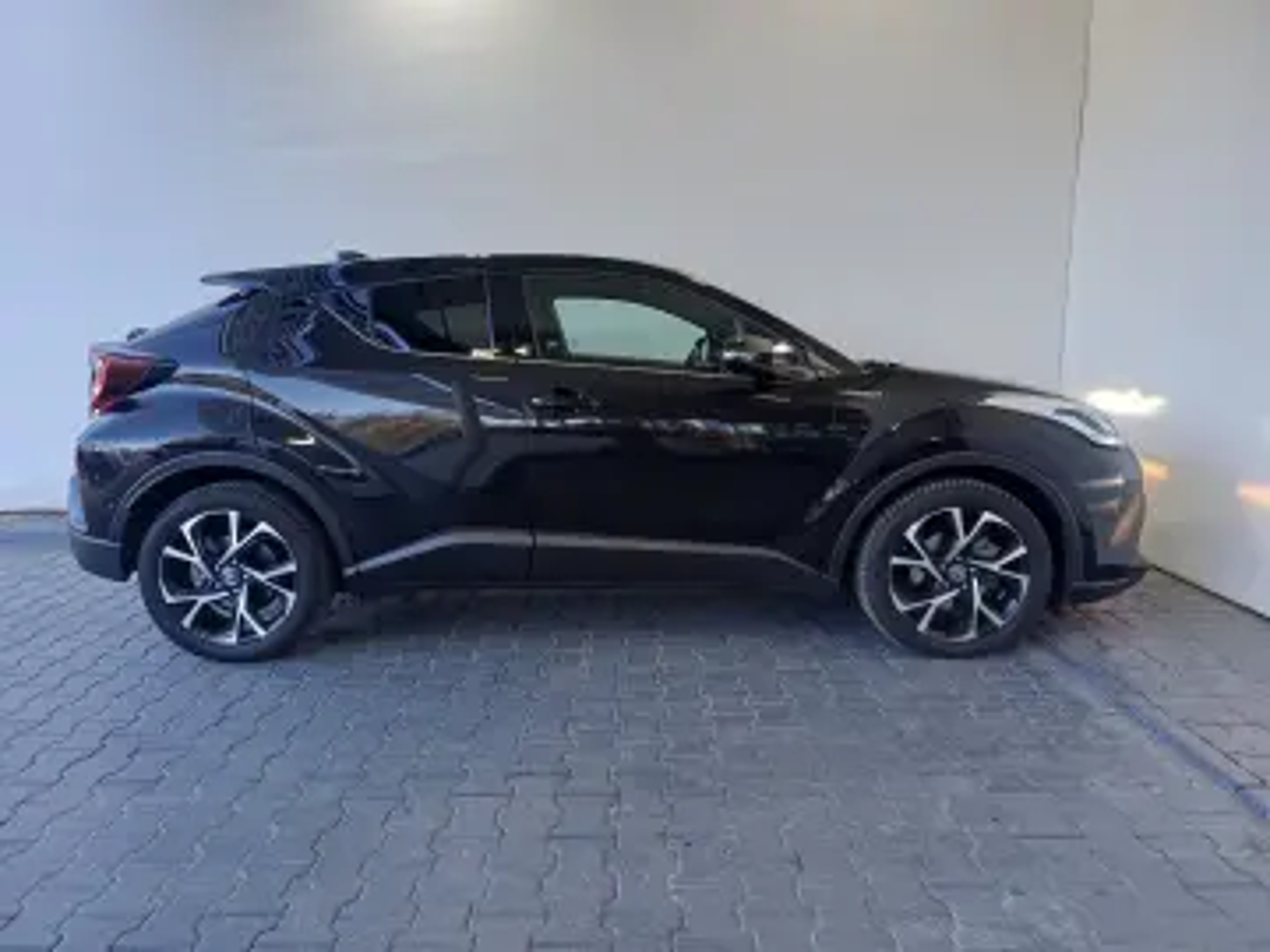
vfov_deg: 54.9
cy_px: 476
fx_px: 917
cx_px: 635
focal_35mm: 25
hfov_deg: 69.4
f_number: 1.8
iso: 64
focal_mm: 4.65
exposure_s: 1/100
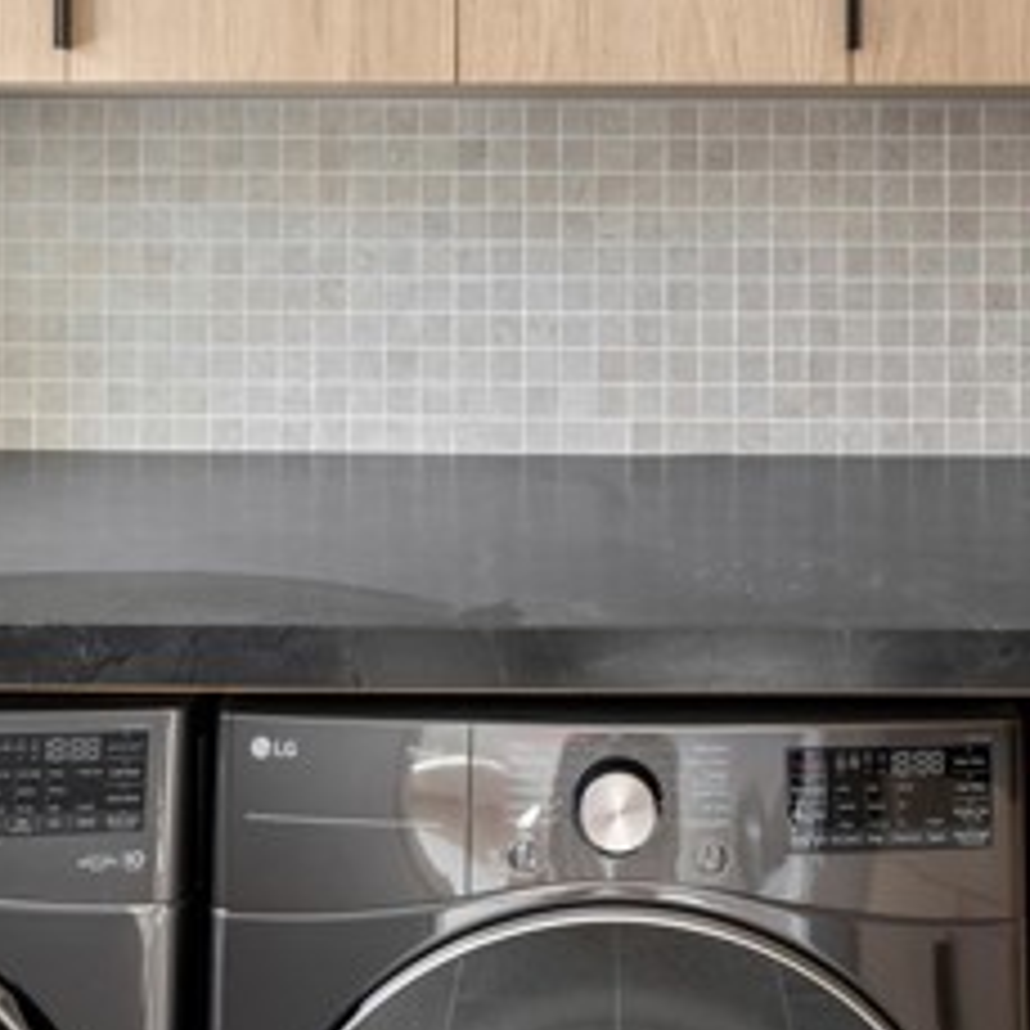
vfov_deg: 42.1
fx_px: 1279
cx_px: 603
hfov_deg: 43.7
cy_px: 220
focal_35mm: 38
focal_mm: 16
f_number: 9
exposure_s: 1/8
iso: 100
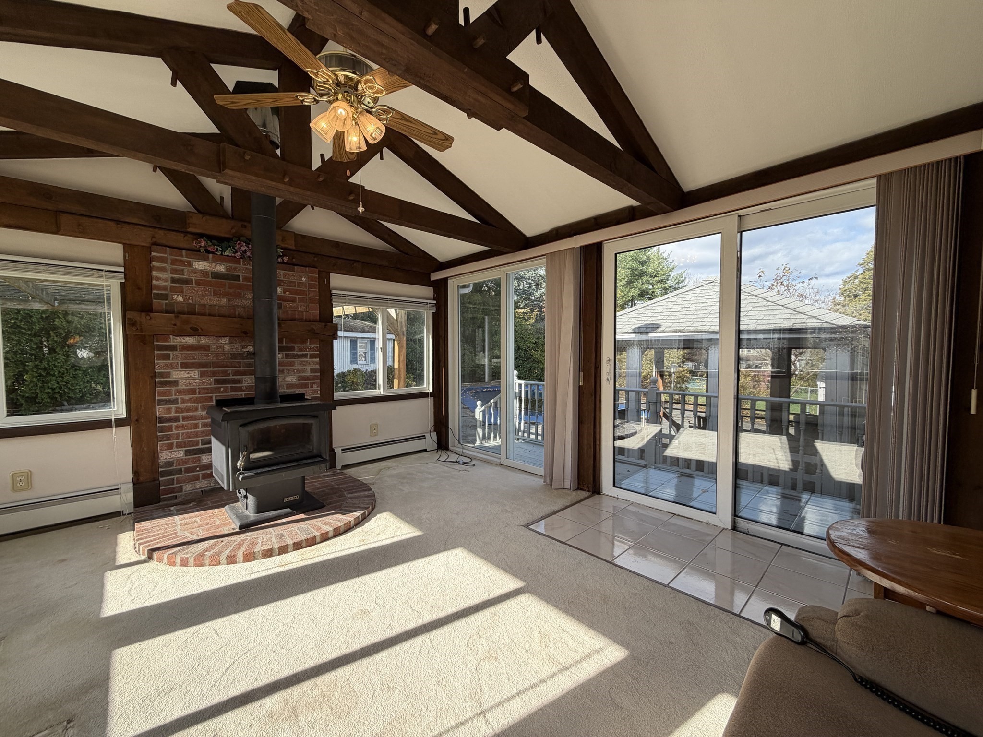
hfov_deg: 102.1
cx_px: 492
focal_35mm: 14
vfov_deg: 85.7
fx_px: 398
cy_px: 368
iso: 50
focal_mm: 2.22
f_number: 2.2
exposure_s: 1/502
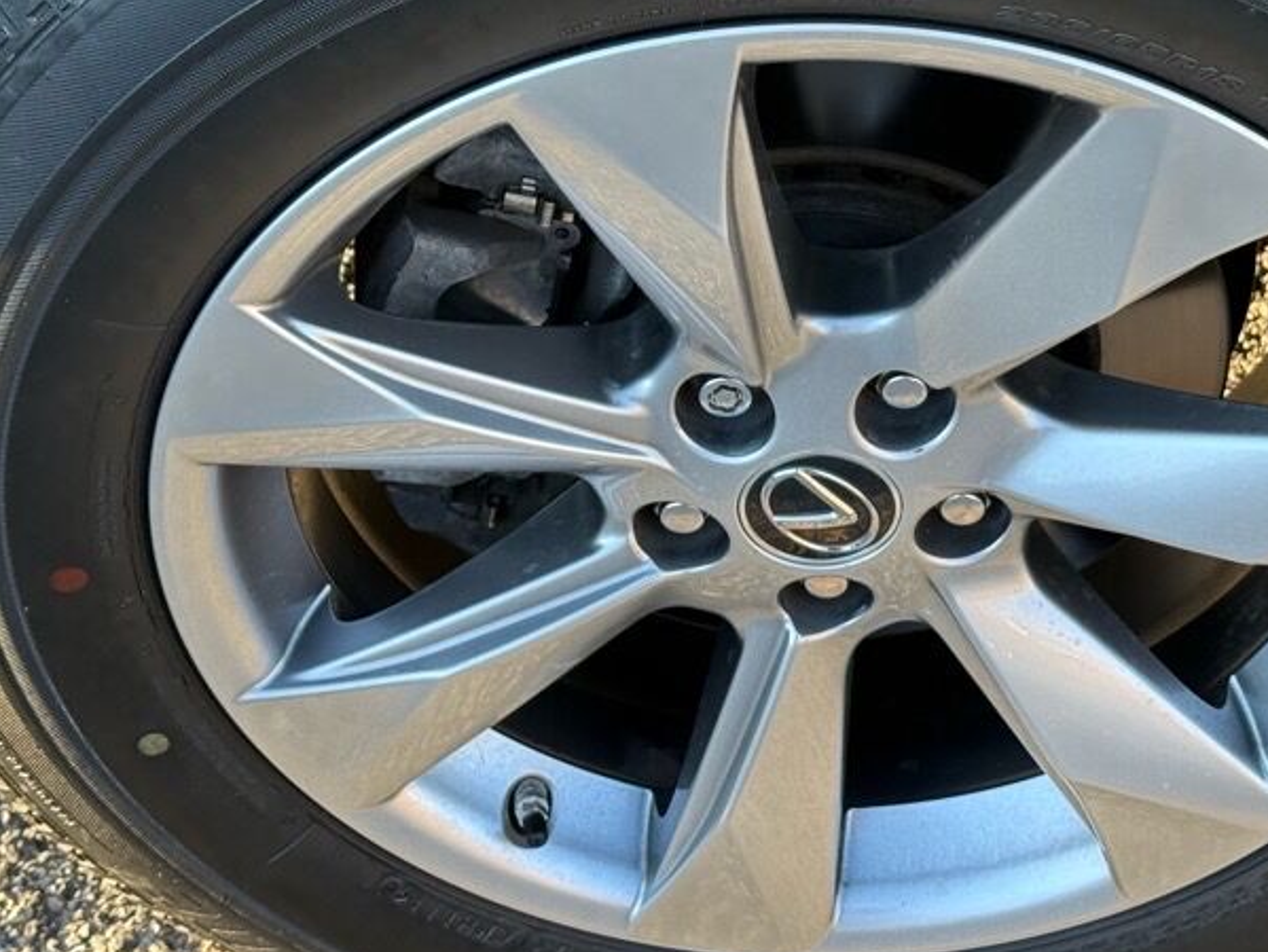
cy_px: 235
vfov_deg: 17.9
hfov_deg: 23.8
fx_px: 3006
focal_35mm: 82
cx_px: 777
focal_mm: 6.76
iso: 125
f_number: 1.78
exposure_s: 1/212
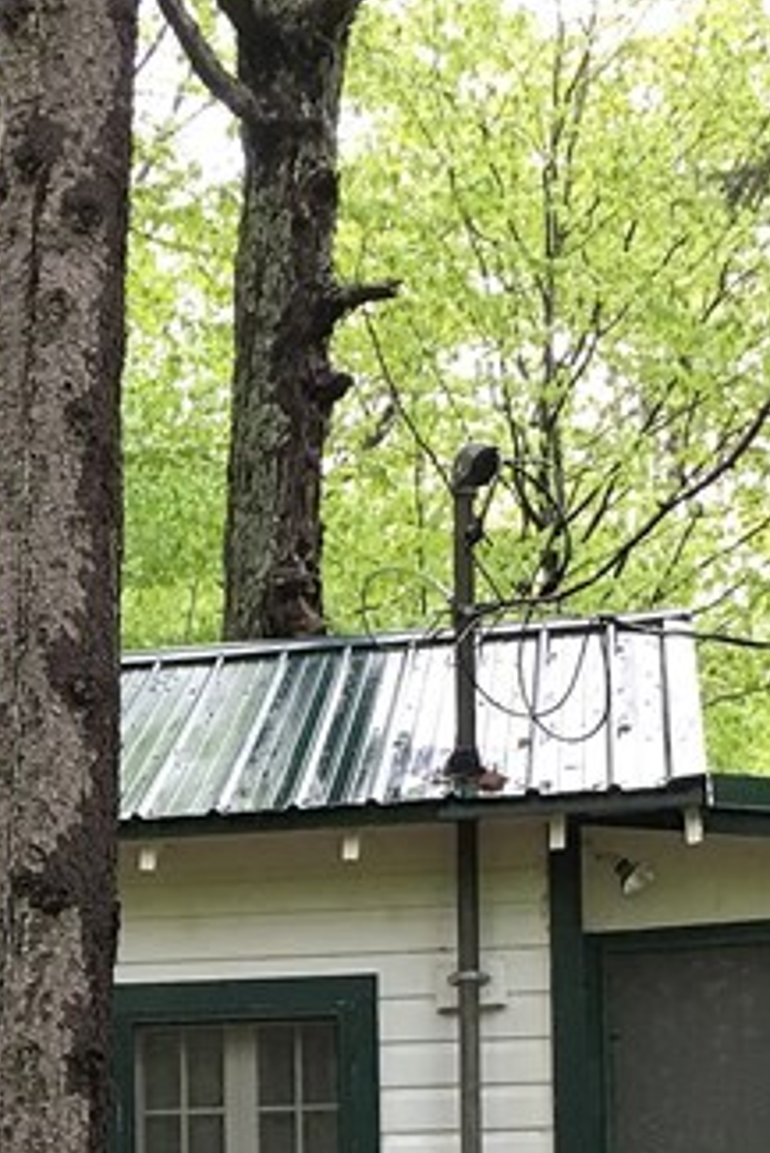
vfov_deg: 20.3
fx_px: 3044
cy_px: 1309
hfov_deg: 14.1
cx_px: -103
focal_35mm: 95
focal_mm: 4.15
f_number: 2.2
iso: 40
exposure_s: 1/30
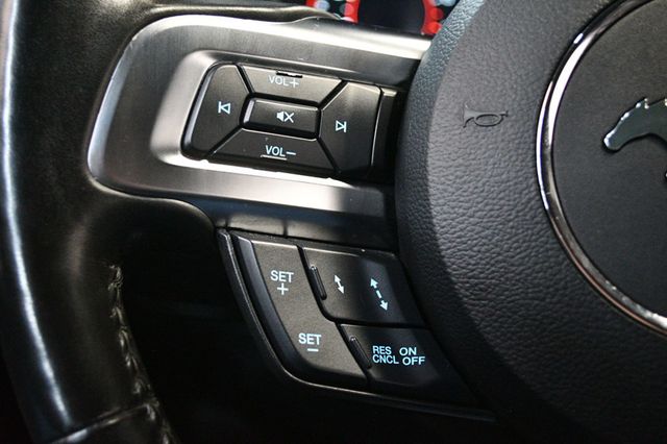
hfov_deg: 41.1
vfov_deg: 28.0
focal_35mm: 48
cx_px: 334
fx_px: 889
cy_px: 222
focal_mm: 32
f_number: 4.8
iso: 7200
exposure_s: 1/60
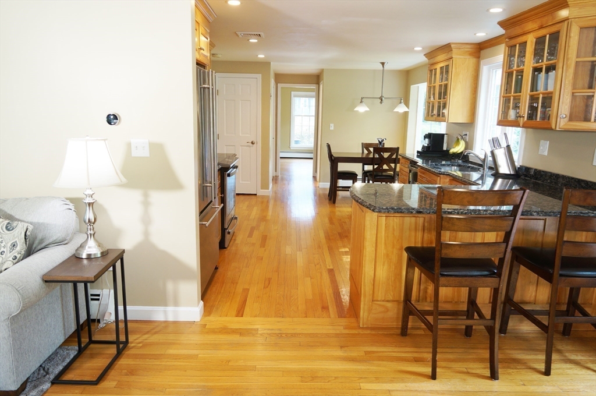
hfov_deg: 67.4
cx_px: 298
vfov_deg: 47.8
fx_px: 446
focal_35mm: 27
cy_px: 198
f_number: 4
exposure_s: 1/50
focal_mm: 18
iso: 320
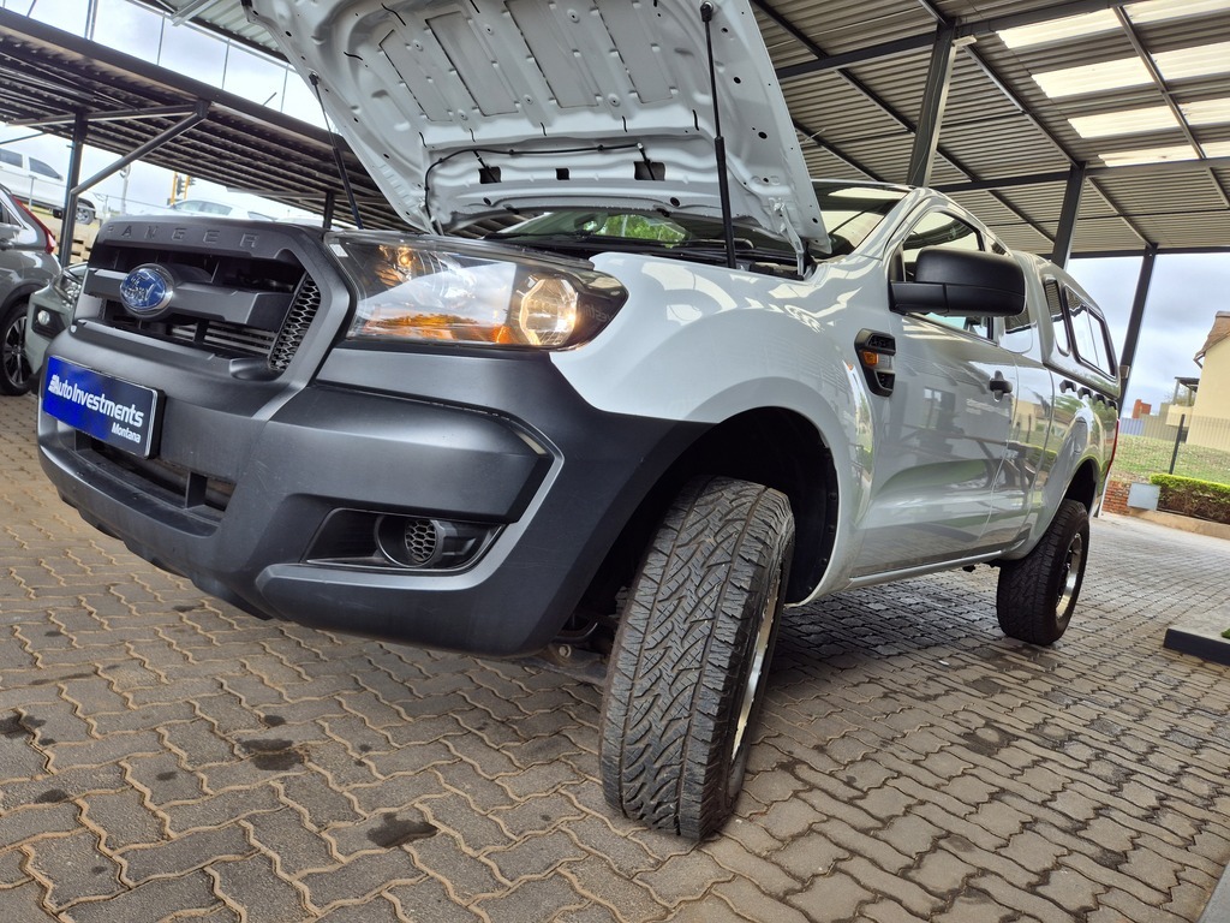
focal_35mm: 23
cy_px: 462
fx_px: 817
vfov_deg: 58.9
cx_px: 615
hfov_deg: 73.9
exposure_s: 1/424
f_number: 1.8
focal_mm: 5.4
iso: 25
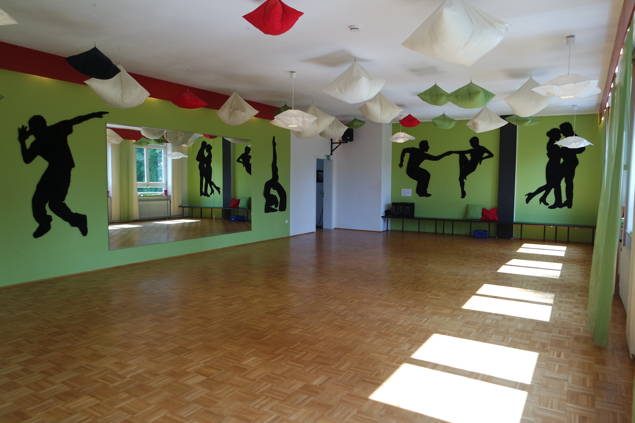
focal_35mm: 24
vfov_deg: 53.1
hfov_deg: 73.7
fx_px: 423
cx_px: 318
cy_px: 212
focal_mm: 16
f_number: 3.5
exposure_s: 1/80
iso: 100
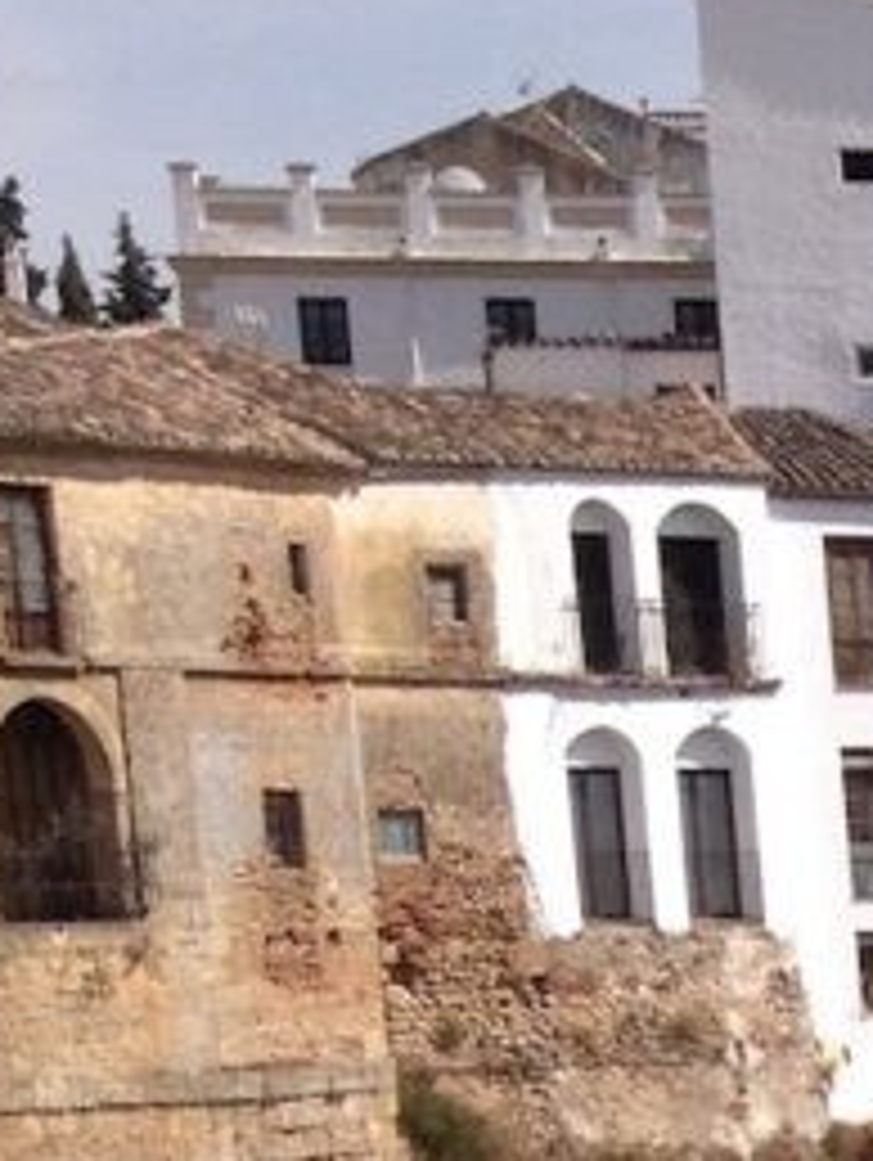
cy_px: 2678
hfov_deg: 7.0
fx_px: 6546
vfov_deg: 9.2
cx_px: 2362
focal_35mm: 195
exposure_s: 1/1727
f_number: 2.4
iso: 50
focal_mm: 4.28
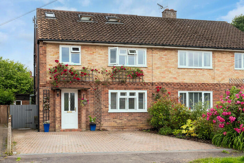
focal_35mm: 35
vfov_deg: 37.9
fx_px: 237
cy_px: 82
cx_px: 122
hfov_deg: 54.4
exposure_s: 1/1250
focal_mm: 35
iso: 1250
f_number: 7.1
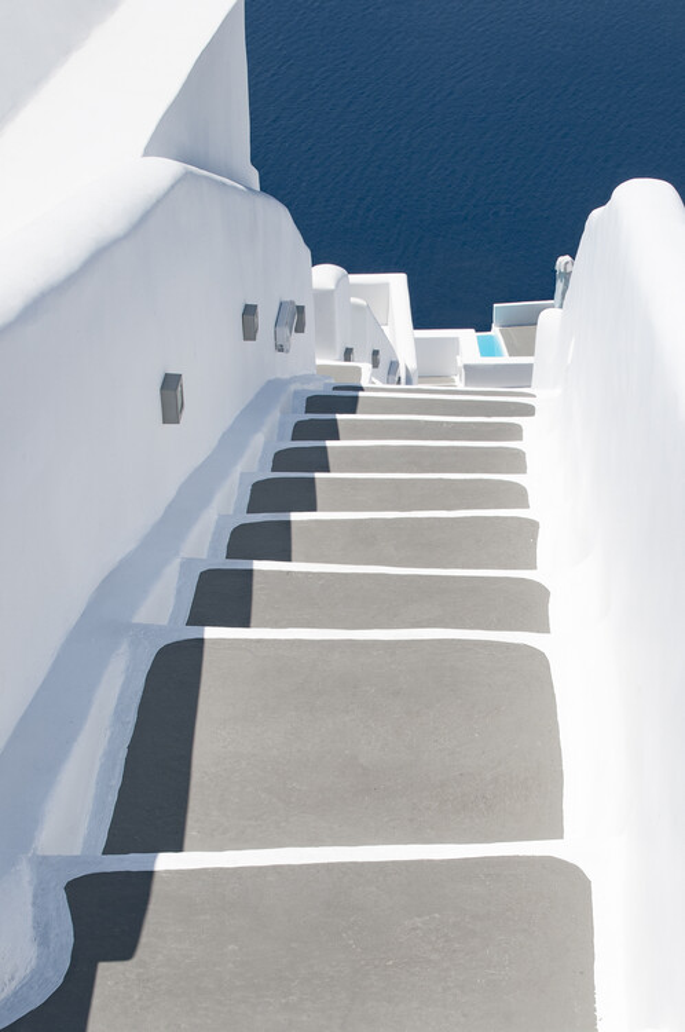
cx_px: 342
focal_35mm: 42
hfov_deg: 31.8
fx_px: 1202
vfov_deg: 46.5
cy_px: 516
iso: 200
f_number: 11
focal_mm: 28
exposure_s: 1/400
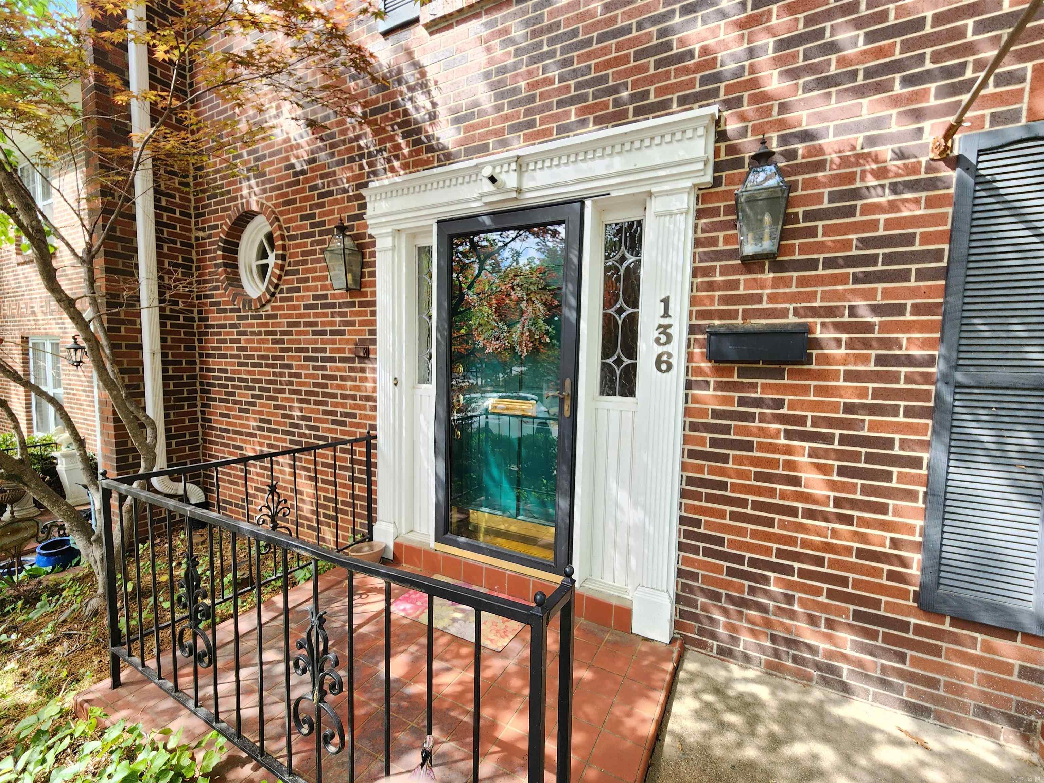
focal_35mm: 13
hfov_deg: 106.2
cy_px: 392
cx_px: 522
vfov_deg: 89.9
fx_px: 392
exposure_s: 1/120
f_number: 2.2
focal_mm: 2.2
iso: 80
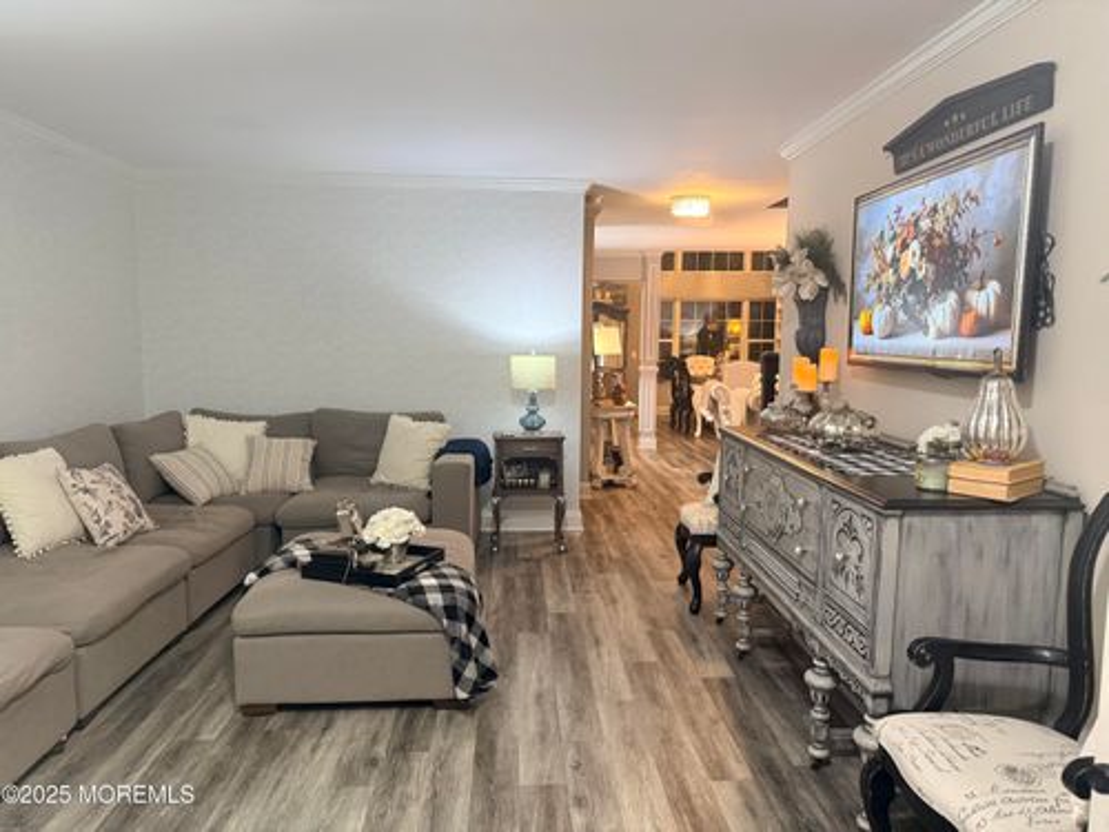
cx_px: 554
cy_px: 416
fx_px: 769
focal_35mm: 24
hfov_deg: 71.6
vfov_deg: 56.8
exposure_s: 1/60
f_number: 1.78
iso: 400
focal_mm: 6.76
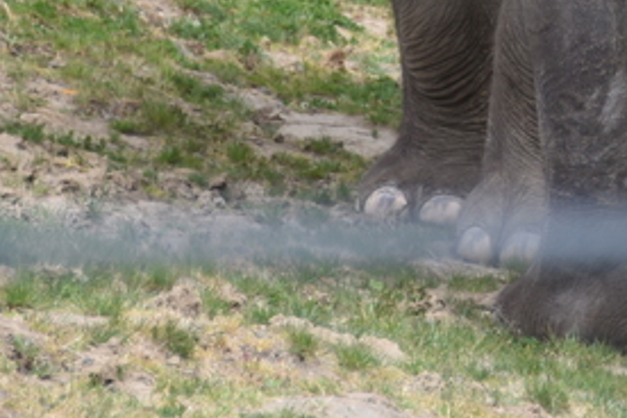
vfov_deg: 1.4
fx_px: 16980
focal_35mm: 975
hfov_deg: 2.1
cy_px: -436
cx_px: 688
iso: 220
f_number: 5.6
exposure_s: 1/500
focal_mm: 210
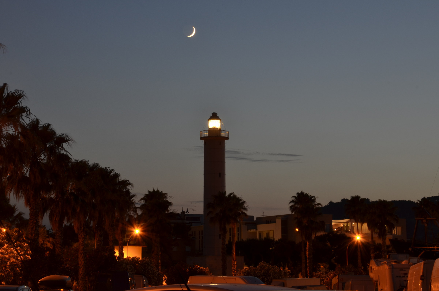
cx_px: 220
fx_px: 1132
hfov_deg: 22.0
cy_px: 146
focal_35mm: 93
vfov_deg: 14.6
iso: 200
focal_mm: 62
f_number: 20
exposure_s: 6
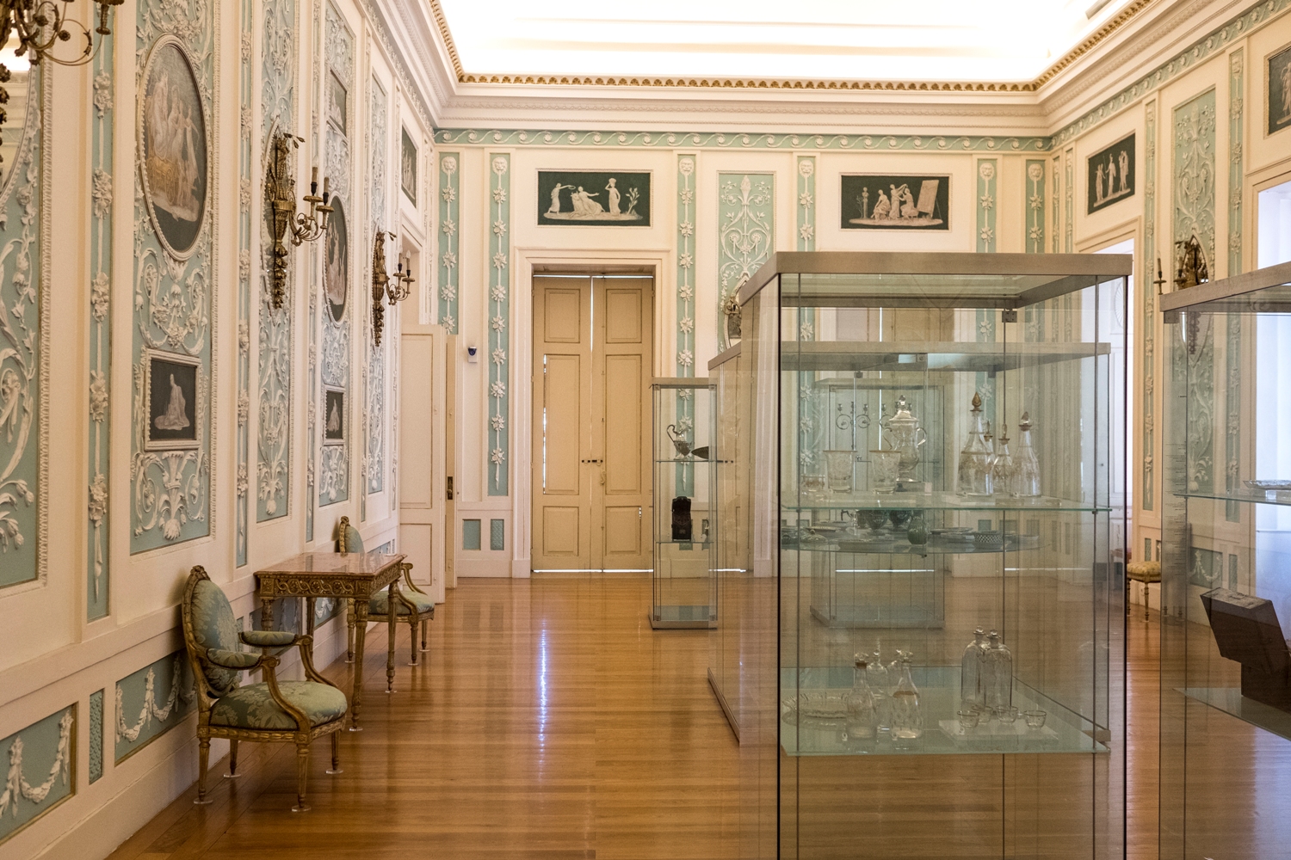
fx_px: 1255
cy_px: 430
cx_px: 646
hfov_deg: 54.4
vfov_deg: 37.9
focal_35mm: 35
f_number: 2.8
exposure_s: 1/160
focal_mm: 23
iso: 1600
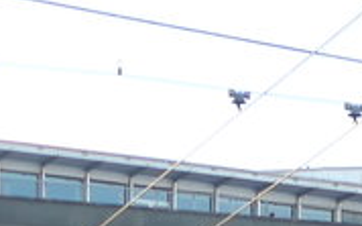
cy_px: 617
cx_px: 423
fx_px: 3106
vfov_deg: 4.1
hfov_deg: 6.6
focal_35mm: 315
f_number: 2.8
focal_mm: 9
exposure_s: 1/320
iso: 80
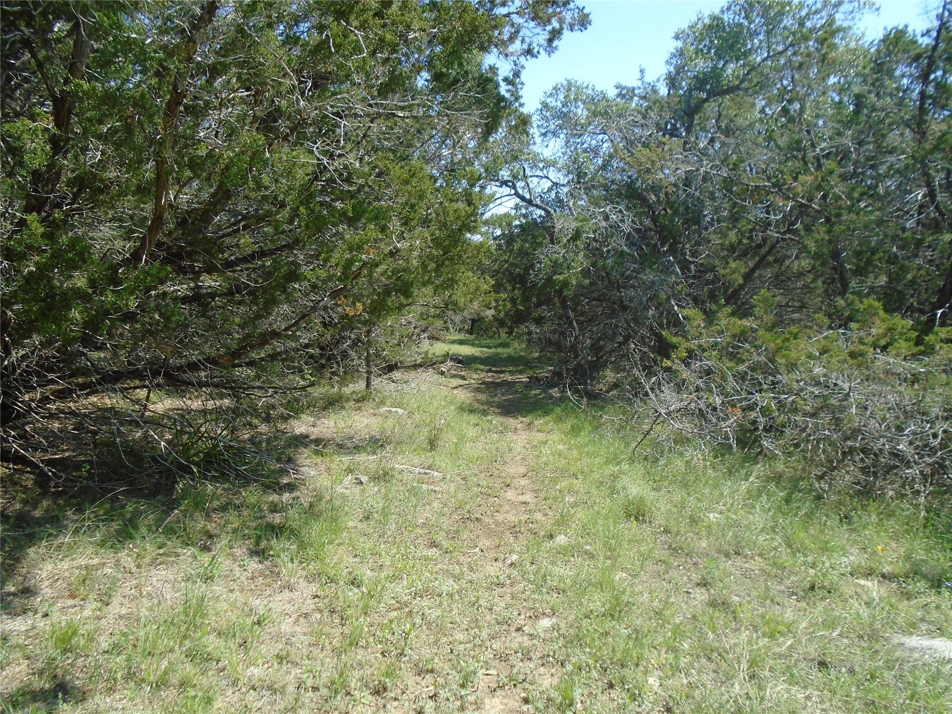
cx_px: 476
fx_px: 715
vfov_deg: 53.1
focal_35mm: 26
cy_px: 357
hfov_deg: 67.3
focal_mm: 4.6
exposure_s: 1/500
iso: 100
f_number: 3.2
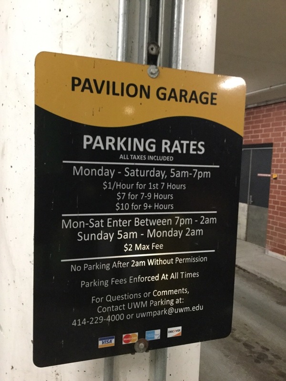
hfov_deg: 45.4
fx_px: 341
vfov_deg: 58.4
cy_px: 190
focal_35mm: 31
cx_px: 143
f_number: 2.4
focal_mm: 3.3
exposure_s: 1/20
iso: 200
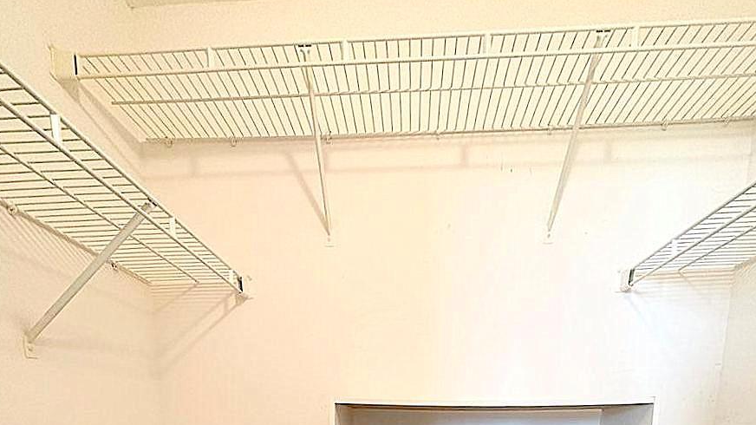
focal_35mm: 21
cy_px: 499
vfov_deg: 39.9
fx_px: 421
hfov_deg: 83.9
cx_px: 384
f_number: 2.2
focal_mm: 2.22
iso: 250
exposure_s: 1/60
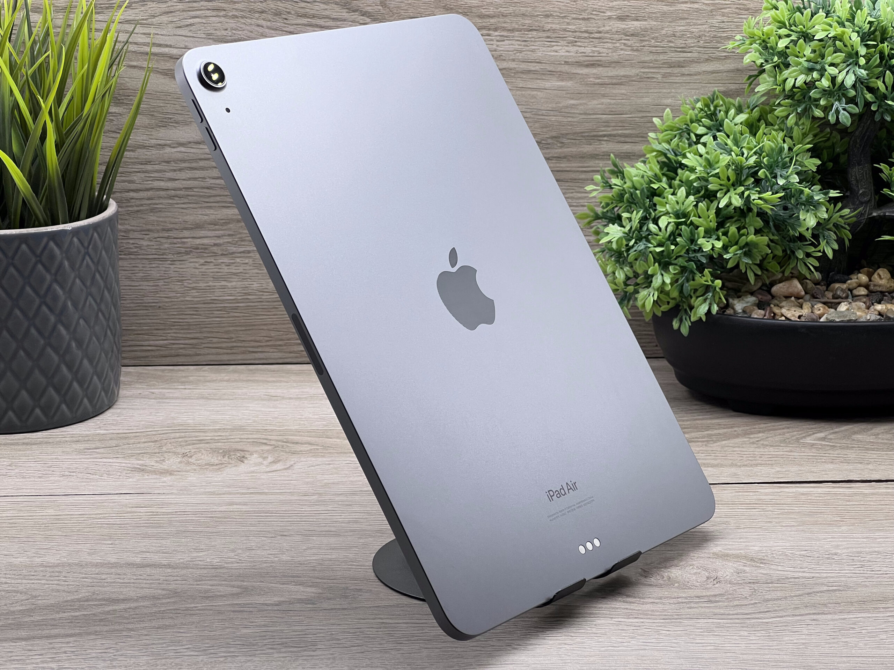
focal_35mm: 77
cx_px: 447
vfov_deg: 19.1
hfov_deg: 25.3
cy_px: 335
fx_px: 1989
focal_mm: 9
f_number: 2.8
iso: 50
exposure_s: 1/100
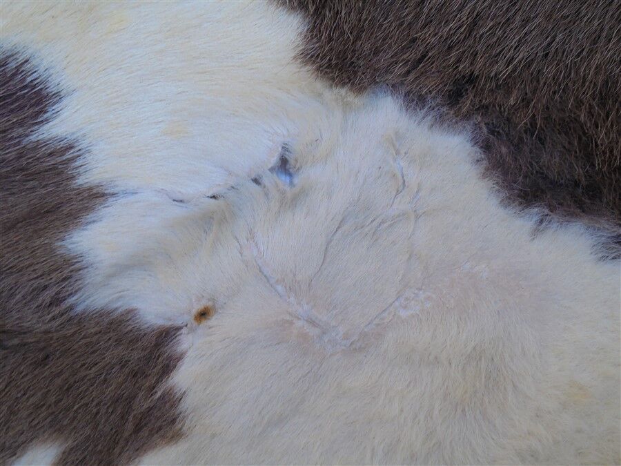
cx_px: 310
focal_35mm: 38
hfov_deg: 49.0
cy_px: 233
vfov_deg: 37.7
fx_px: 682
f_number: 4.2
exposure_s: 1/30
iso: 100
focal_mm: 6.9
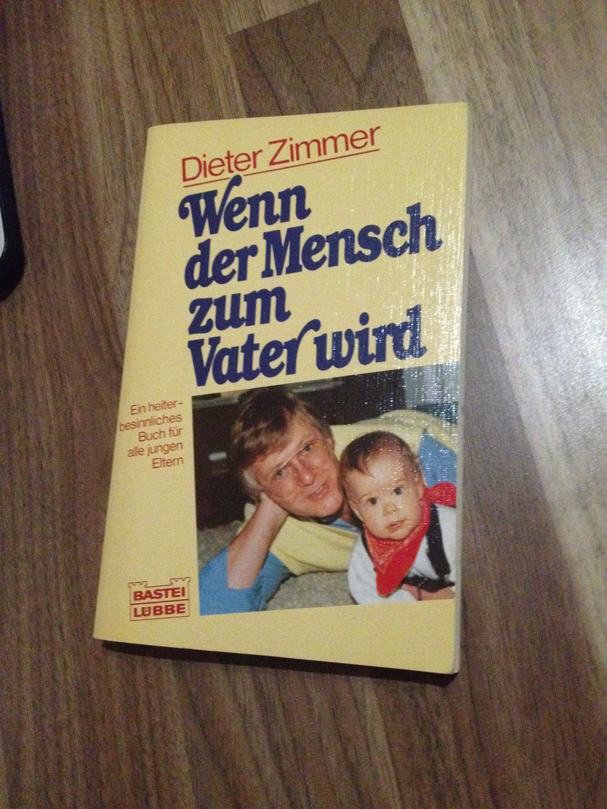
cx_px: 304
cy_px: 404
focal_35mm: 35
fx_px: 818
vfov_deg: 52.6
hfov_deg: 40.7
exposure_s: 1/17
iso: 800
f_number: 2.4
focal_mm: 4.28
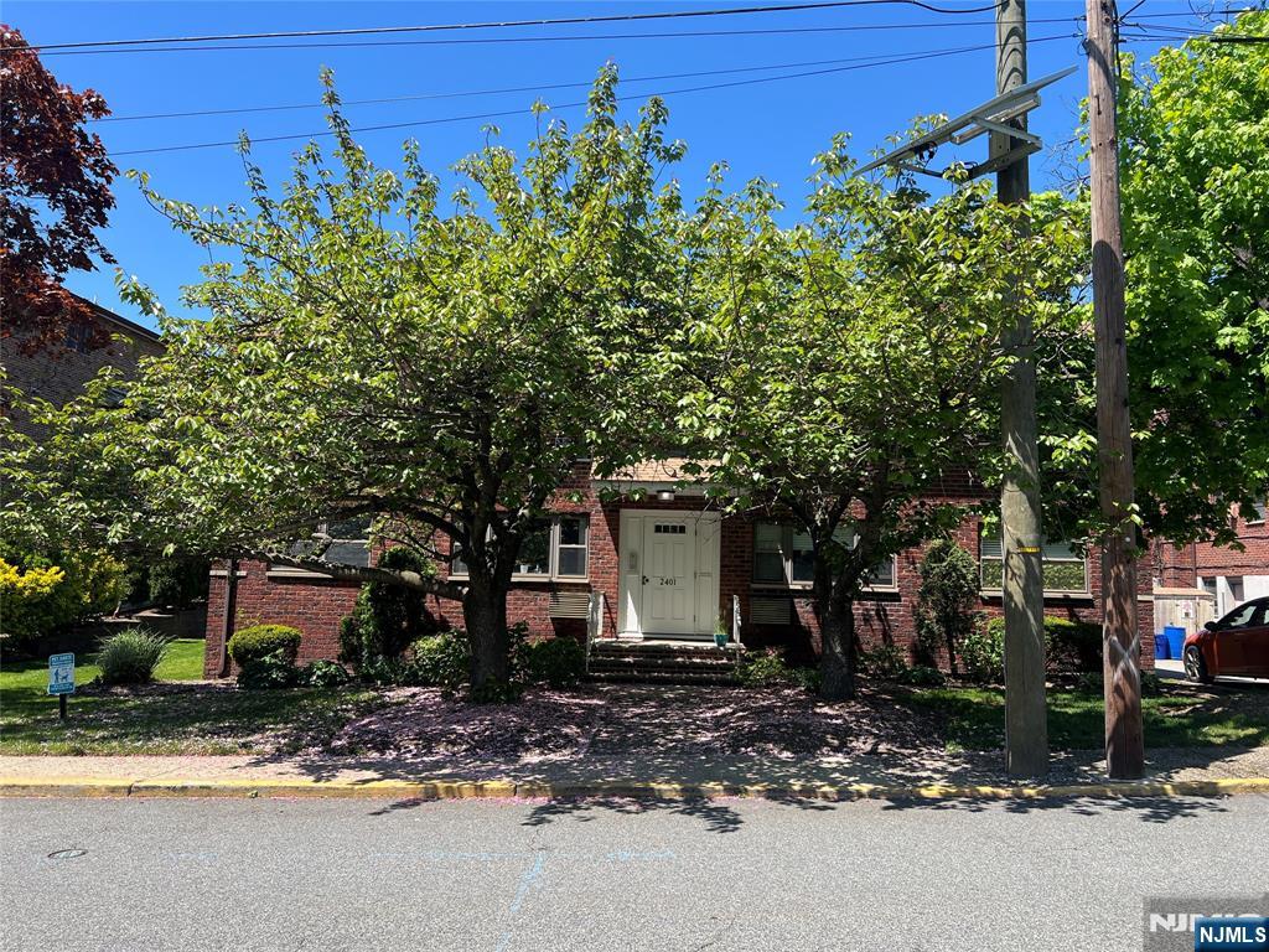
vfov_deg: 53.1
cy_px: 476
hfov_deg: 67.3
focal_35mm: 26
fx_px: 953
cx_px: 634
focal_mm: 5.7
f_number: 1.5
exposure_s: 1/1808
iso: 50
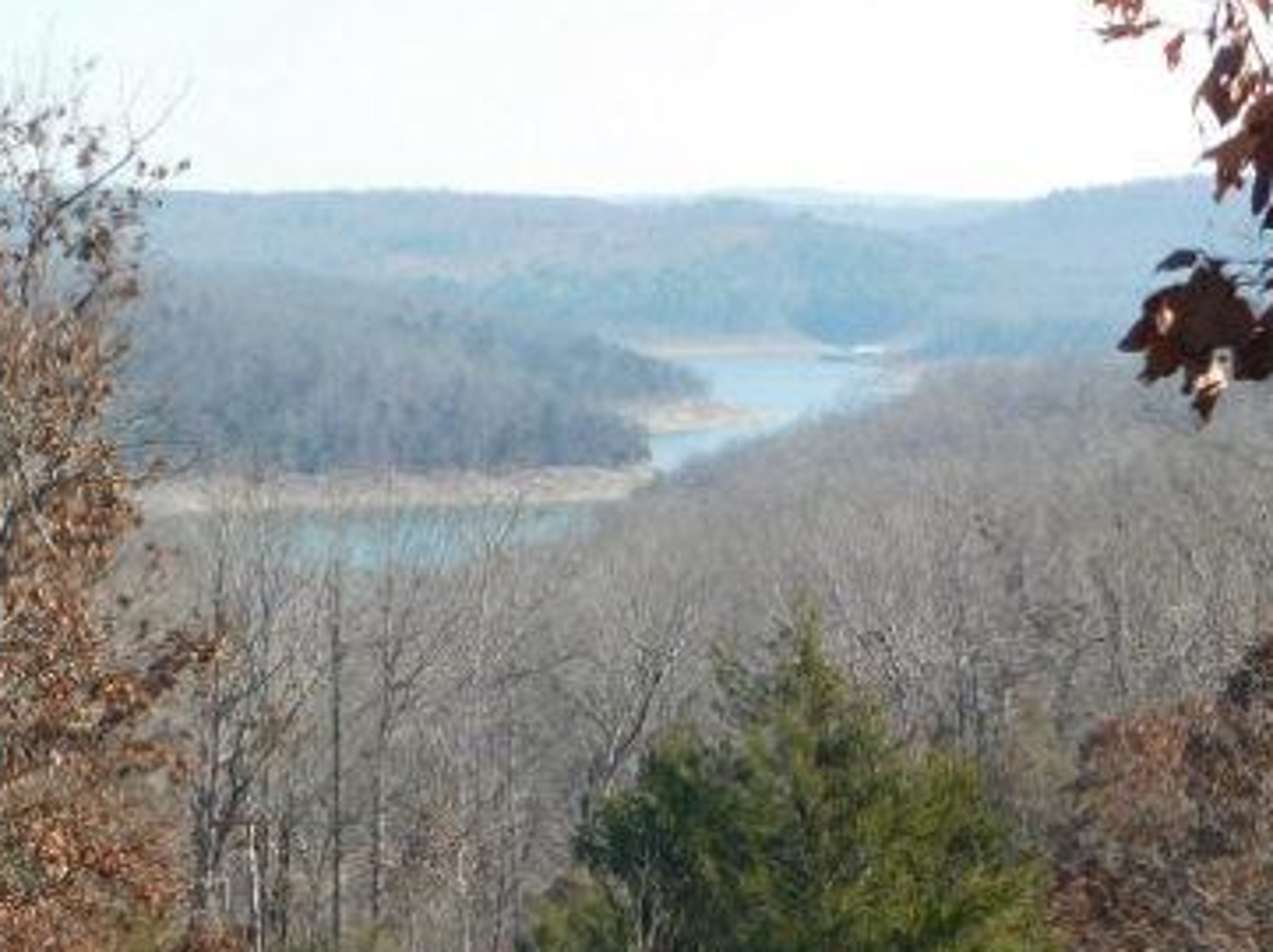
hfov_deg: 13.9
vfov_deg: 10.4
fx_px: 5217
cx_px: 455
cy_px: 659
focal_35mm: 142
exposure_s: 1/400
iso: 125
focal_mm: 14.2
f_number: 4.4
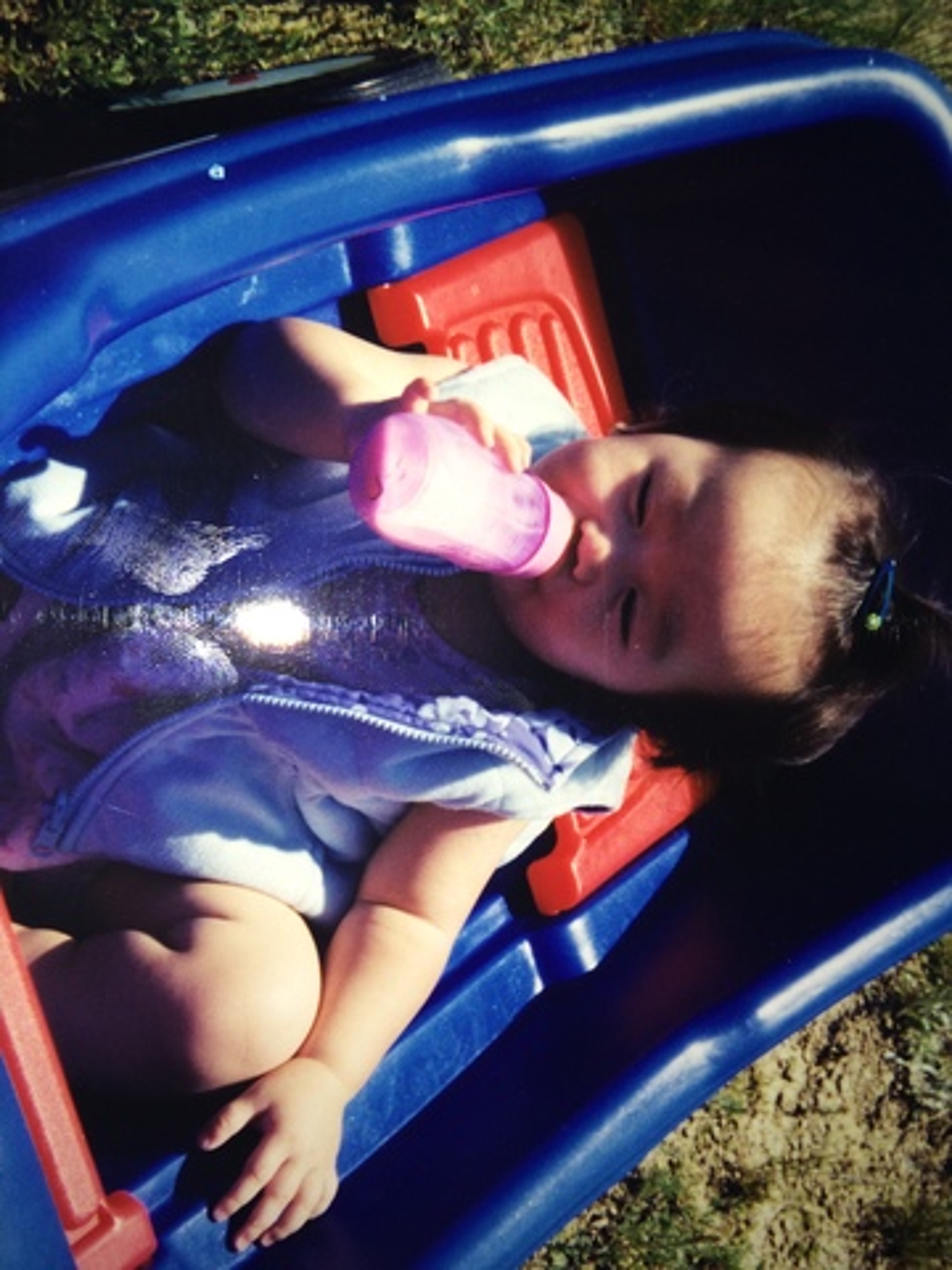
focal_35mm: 29
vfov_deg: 61.7
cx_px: 476
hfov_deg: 48.2
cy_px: 635
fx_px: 1063
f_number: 2.2
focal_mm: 4.15
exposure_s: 1/228
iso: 32
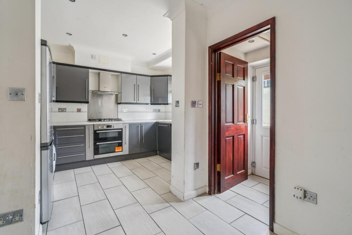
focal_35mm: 16
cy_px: 118
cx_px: 176
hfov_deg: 96.7
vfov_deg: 73.8
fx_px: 157
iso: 640
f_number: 5.6
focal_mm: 16
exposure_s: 1/60
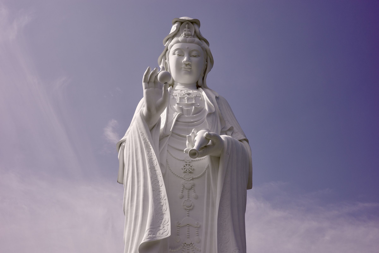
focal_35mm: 40
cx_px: 190
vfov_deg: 33.4
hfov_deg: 48.5
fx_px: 421
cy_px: 126
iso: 100
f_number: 9
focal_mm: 26
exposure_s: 1/400
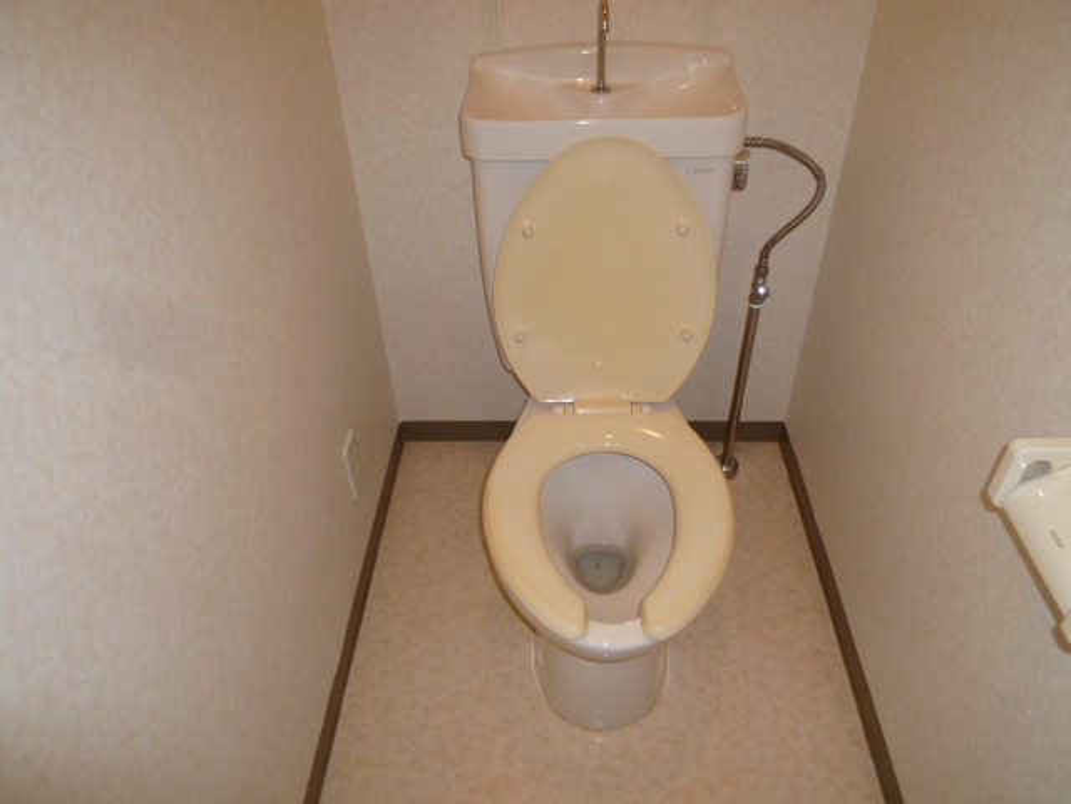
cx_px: 536
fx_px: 743
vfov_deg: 56.8
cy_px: 402
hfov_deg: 71.6
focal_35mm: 24
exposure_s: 1/60
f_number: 2.2
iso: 100
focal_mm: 4.3
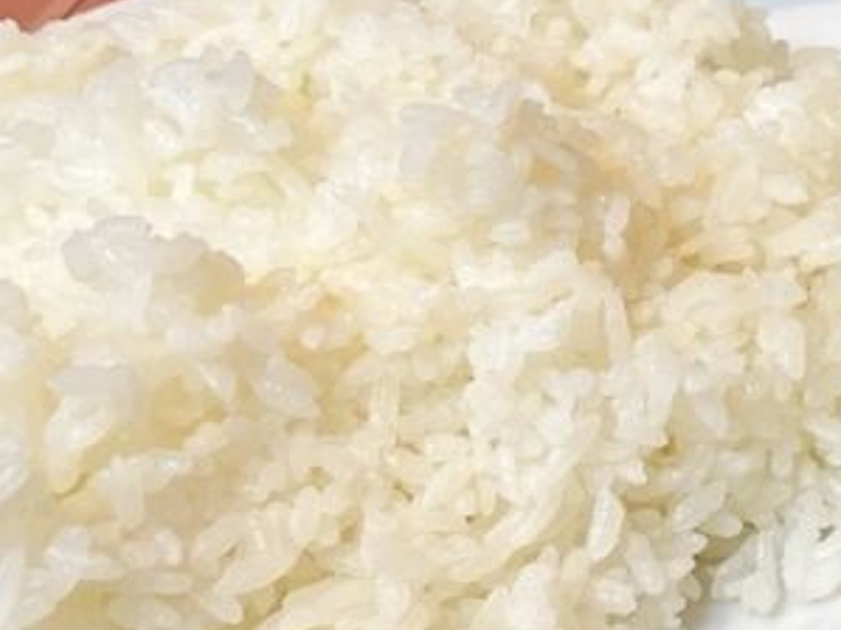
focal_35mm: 89
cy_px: 332
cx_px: 1235
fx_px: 2161
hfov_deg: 19.4
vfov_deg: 16.6
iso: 80
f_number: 1.6
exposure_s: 1/50
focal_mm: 5.1
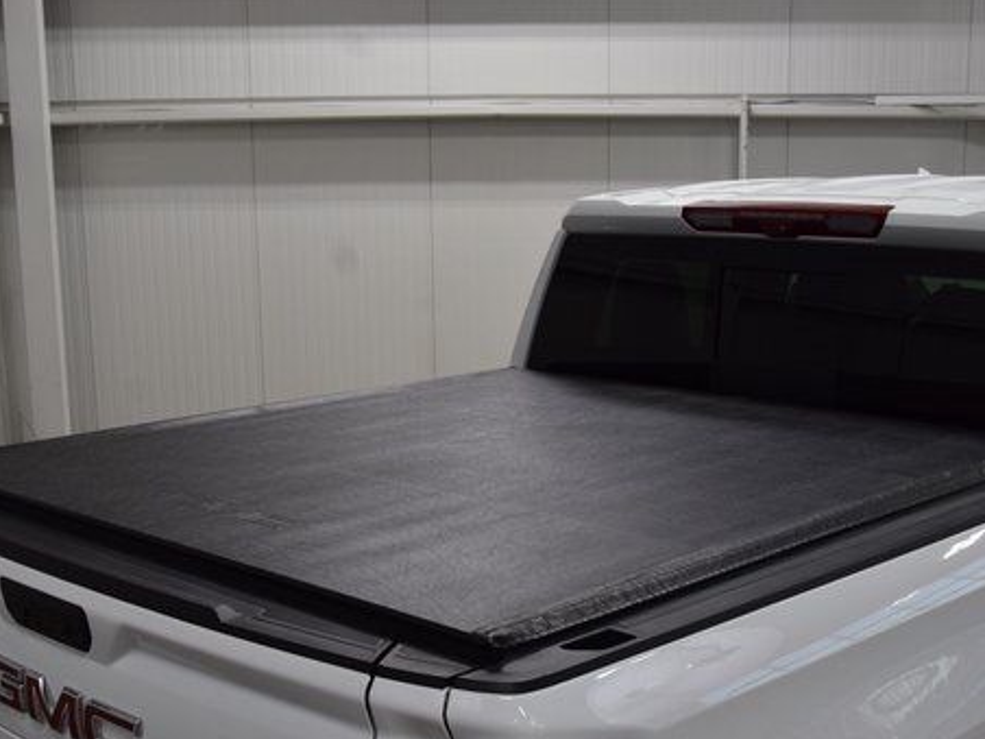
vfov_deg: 29.6
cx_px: 514
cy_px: 455
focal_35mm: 49
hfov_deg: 38.9
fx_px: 1394
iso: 720
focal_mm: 24
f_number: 8
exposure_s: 1/60
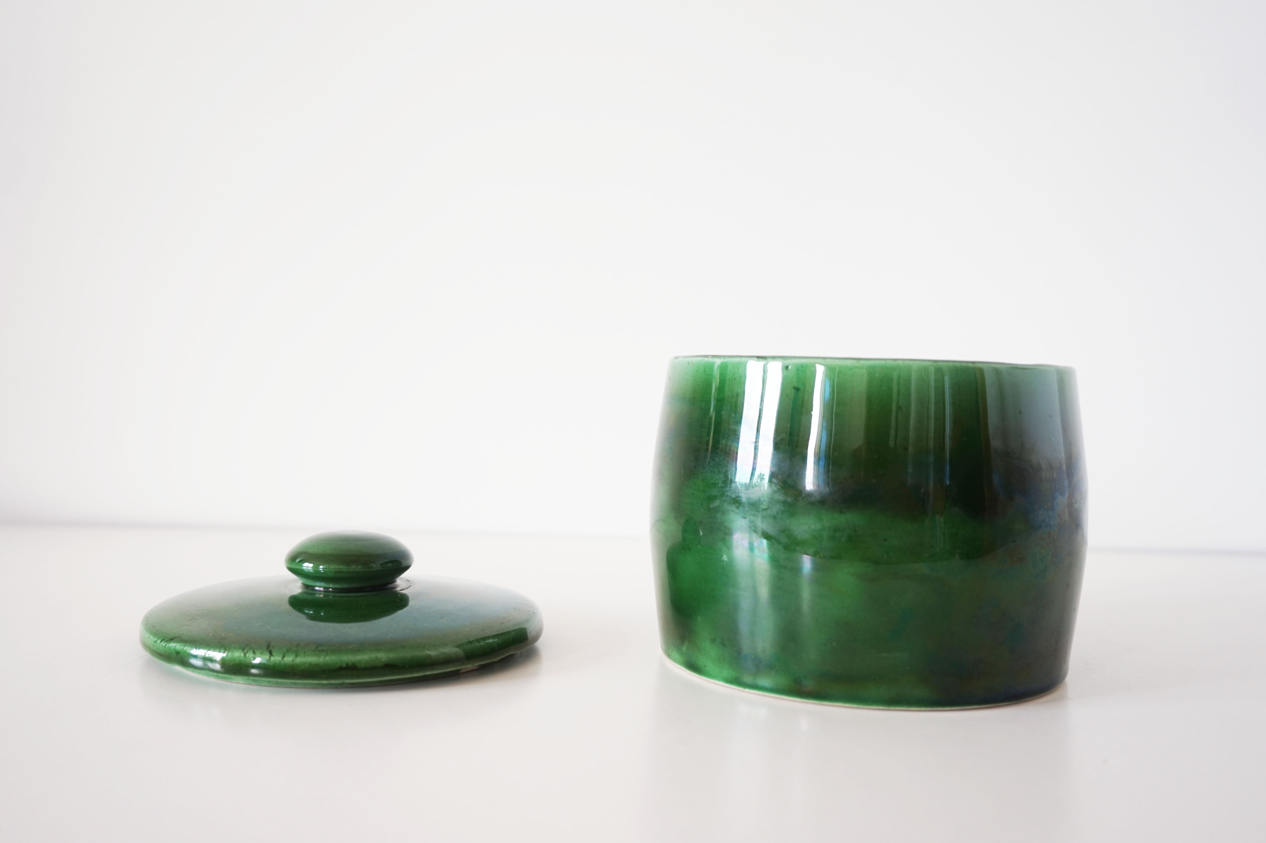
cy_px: 422
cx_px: 633
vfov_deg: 41.7
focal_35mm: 32
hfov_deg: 59.5
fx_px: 1107
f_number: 4
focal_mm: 21
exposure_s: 1/60
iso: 100
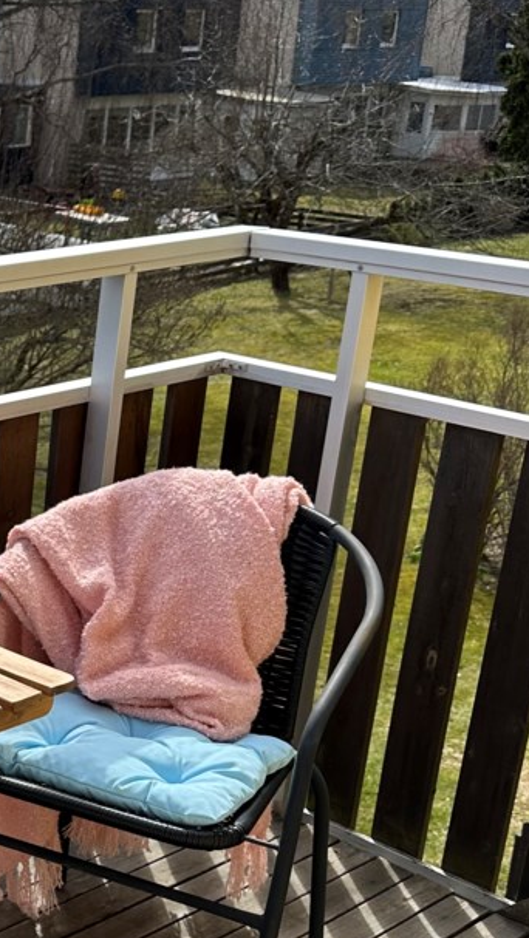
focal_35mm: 62
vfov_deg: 33.7
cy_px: 578
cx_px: -254
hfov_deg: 17.5
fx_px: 1544
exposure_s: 1/3058
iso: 80
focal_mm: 6.86
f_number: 1.78
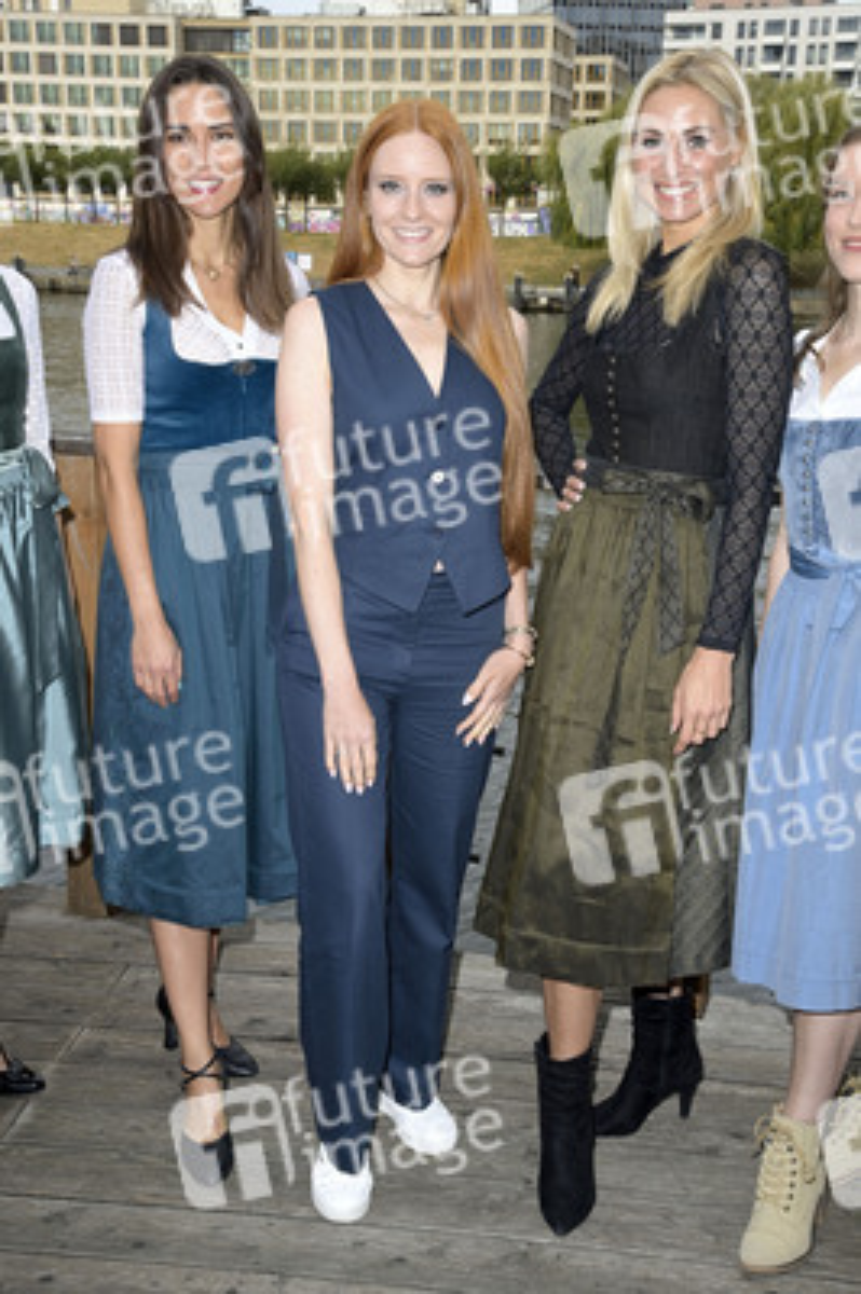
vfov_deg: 41.1
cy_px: 647
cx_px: 430
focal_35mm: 48
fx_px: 1725
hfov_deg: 28.0
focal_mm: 48
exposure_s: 1/200
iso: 640
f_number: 13
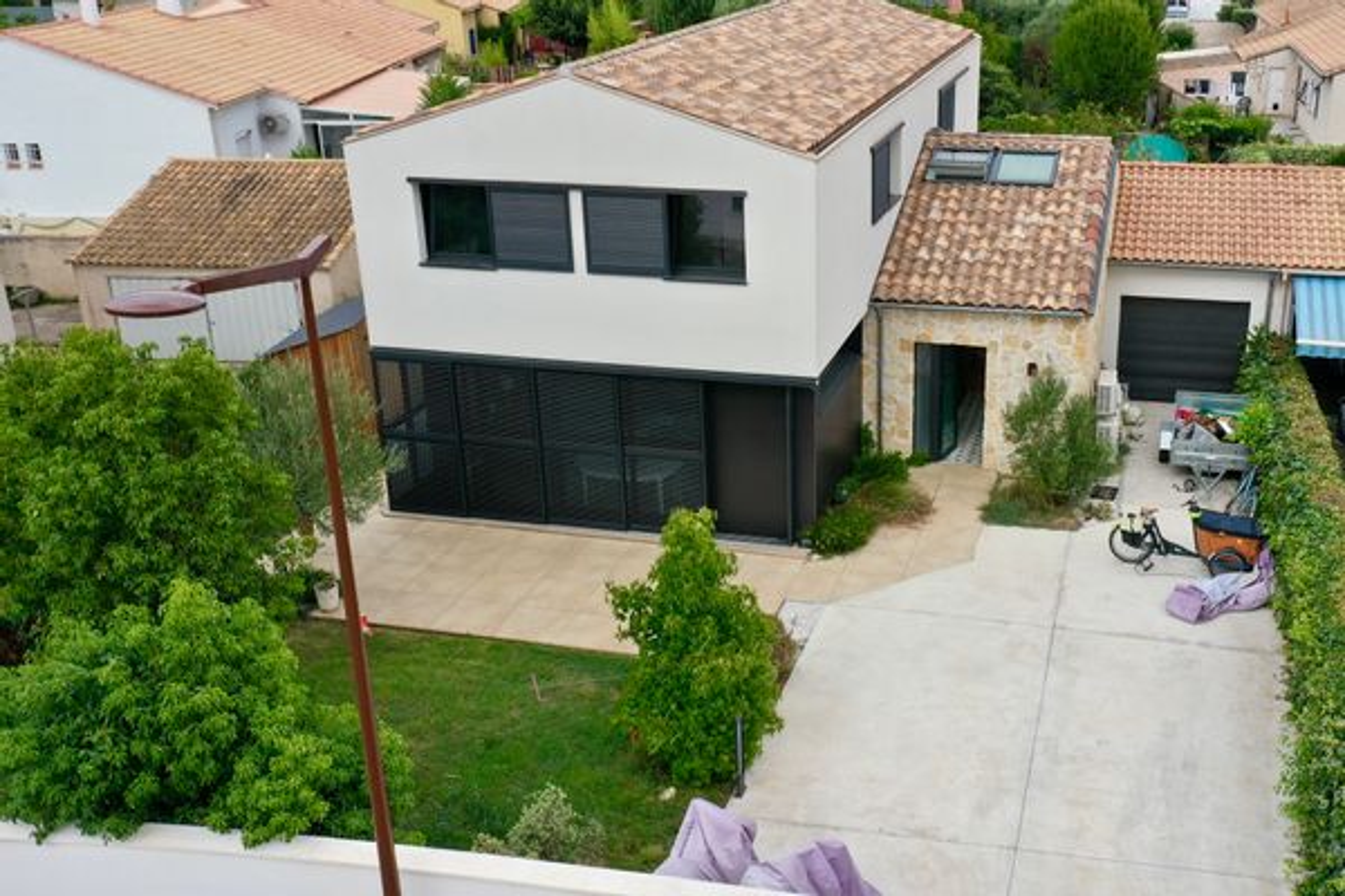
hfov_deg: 65.5
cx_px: 672
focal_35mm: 28
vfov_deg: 46.4
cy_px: 448
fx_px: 1046
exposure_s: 1/200
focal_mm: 10.26
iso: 100
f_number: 5.6
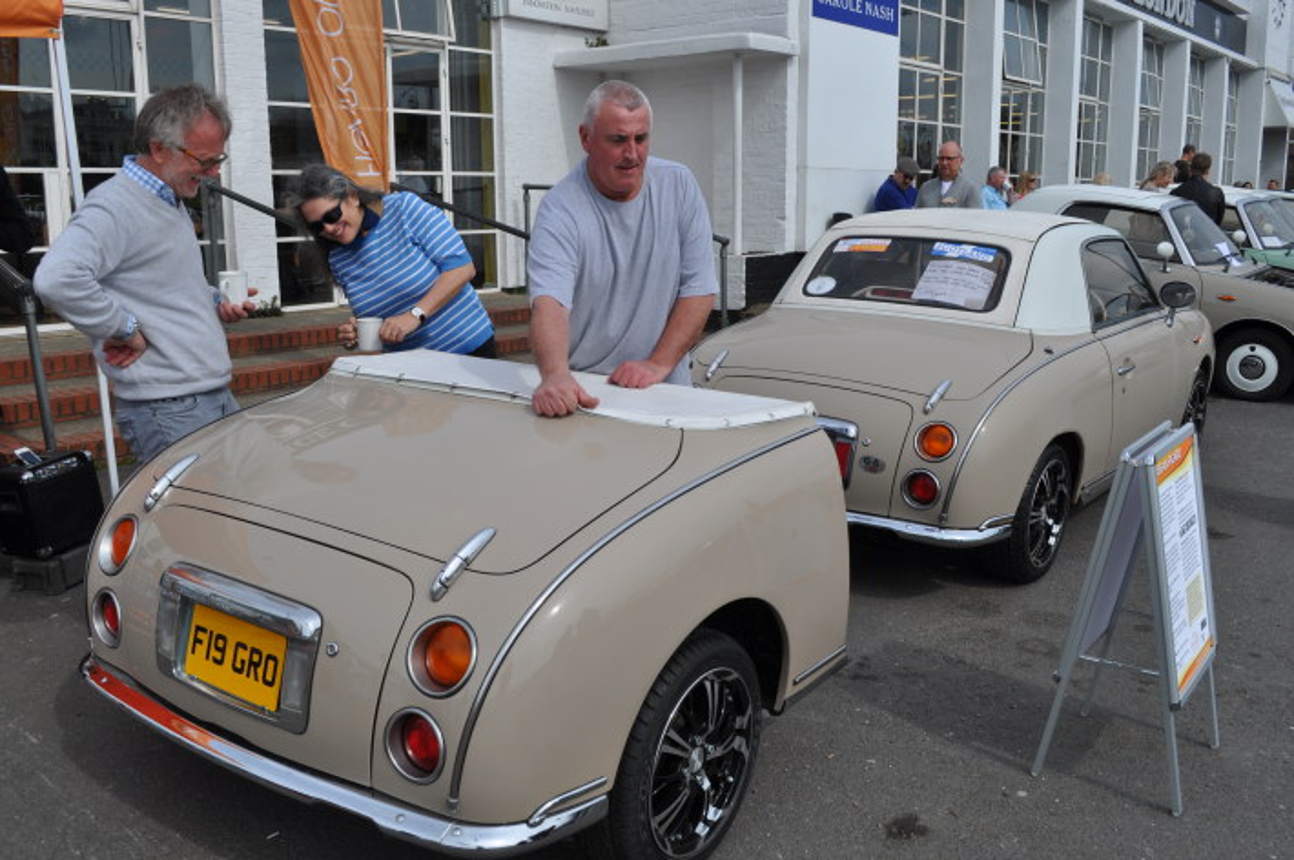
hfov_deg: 57.3
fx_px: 1185
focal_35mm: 33
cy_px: 430
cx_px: 647
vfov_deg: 39.9
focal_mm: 22
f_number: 11
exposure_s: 1/500
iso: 200
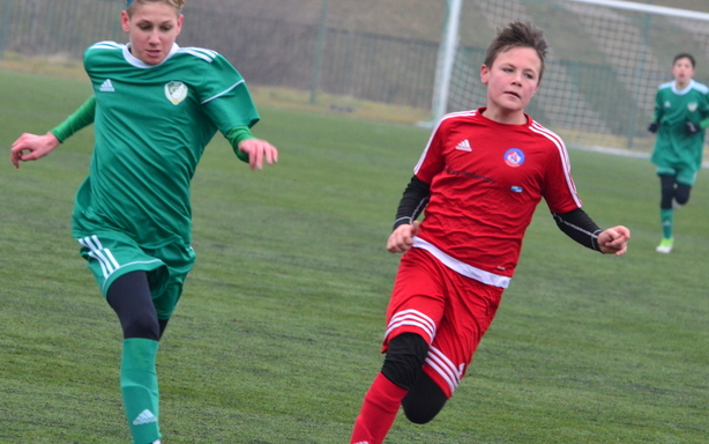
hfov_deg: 5.9
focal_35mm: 358
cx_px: 370
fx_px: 6919
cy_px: 234
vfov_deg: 3.7
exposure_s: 1/500
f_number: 6.3
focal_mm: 180
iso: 1600
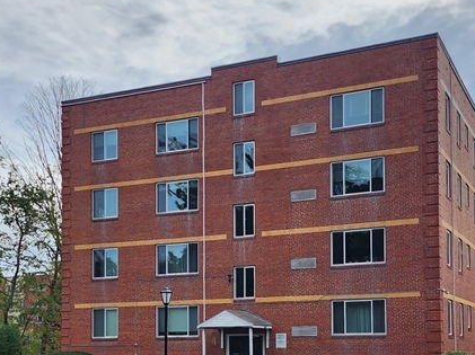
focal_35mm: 56
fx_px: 768
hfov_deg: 34.4
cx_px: 221
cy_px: 300
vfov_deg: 25.5
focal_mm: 6.4
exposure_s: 1/919
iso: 12
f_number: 1.8
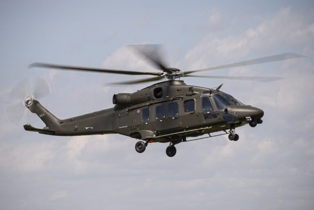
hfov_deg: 10.3
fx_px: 1745
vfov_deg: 6.9
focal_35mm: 200
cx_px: 157
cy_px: 105
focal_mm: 200
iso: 140
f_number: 5.3
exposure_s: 1/125
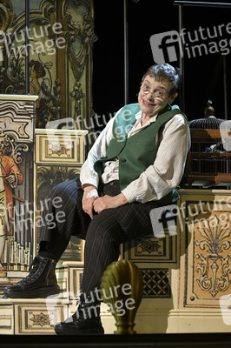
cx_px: 116
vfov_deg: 15.2
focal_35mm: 135
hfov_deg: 10.1
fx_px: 1302
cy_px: 174
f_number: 5.6
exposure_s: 1/250
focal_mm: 135
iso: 3200
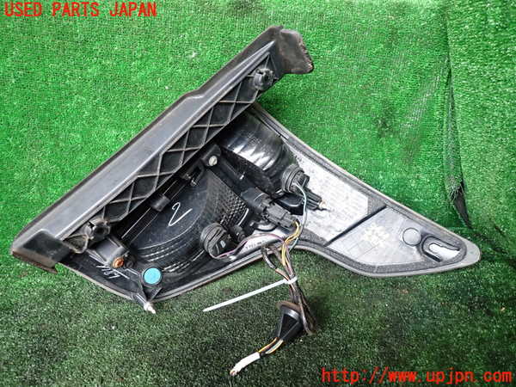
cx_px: 258
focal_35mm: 25
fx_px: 373
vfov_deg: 54.9
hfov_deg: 69.4
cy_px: 194
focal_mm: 4.5
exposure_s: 1/30
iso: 400
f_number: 2
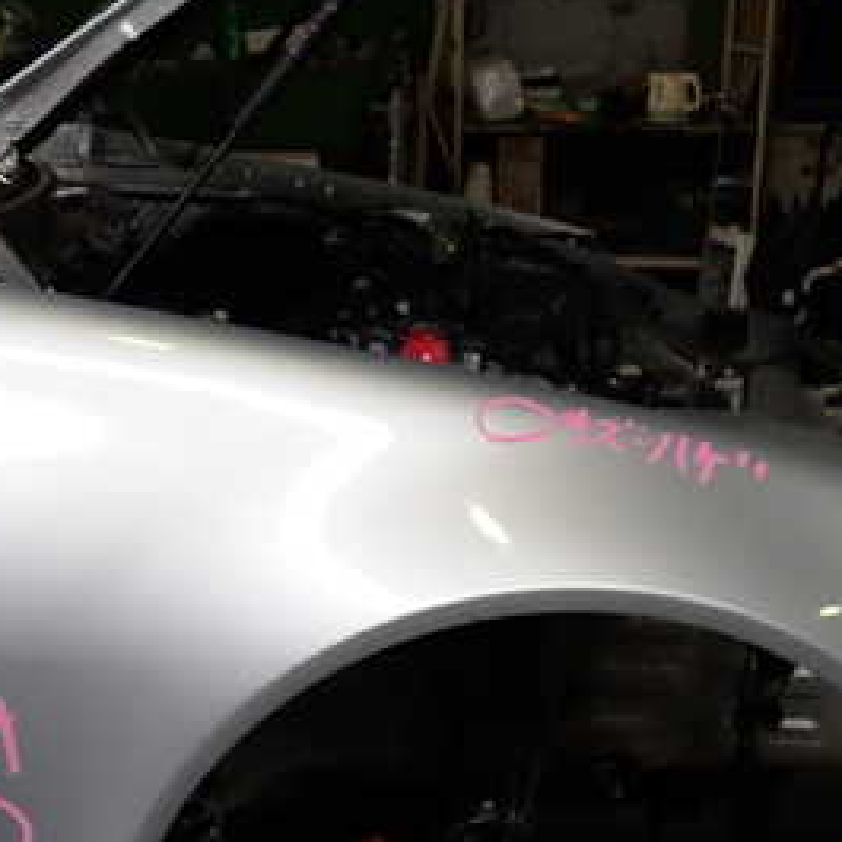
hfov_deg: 28.5
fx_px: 1651
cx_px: 299
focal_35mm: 60
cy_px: 445
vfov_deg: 28.6
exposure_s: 1/160
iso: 100
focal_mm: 5.4
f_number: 2.3
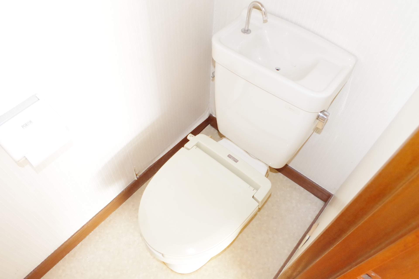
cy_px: 140
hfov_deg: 67.4
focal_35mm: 27
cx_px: 210
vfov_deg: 47.9
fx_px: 314
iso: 6400
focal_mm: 18
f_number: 5.6
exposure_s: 1/20
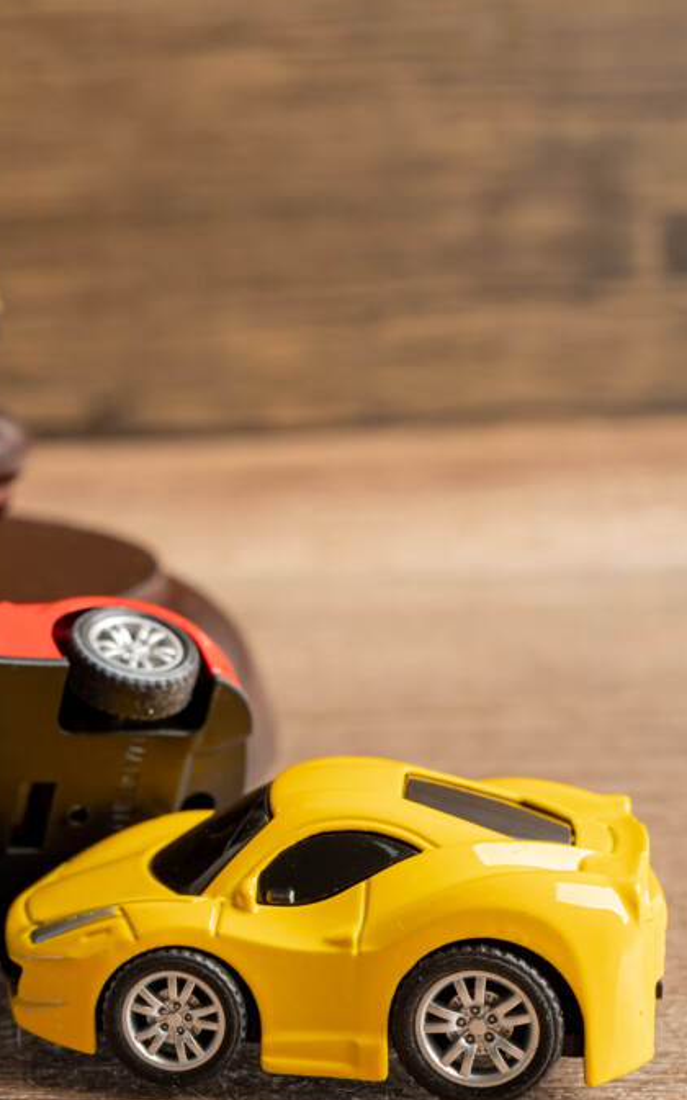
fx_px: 2726
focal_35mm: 91
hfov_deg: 14.0
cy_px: 563
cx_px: -106
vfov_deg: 22.8
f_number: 8
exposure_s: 1/100
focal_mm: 50
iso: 100
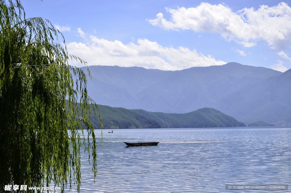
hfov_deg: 27.0
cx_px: 146
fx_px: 605
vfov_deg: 18.1
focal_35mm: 75
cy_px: 96
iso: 100
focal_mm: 50
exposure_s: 1/500
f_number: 8
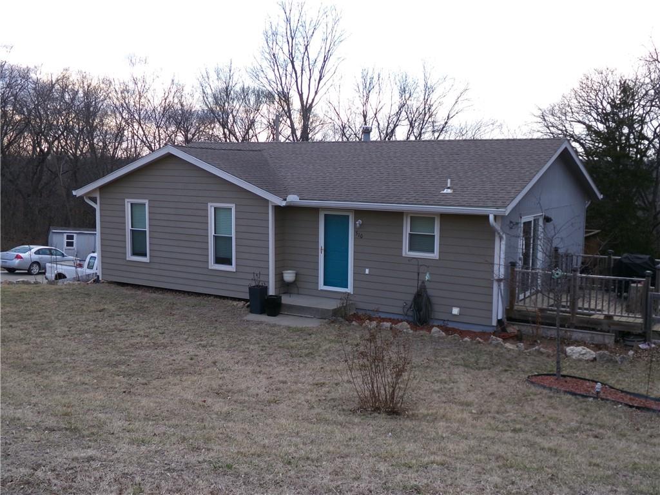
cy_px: 248
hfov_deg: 50.1
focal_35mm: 37
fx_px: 705
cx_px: 330
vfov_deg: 38.7
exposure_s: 1/120
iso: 100
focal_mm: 6.6
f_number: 4
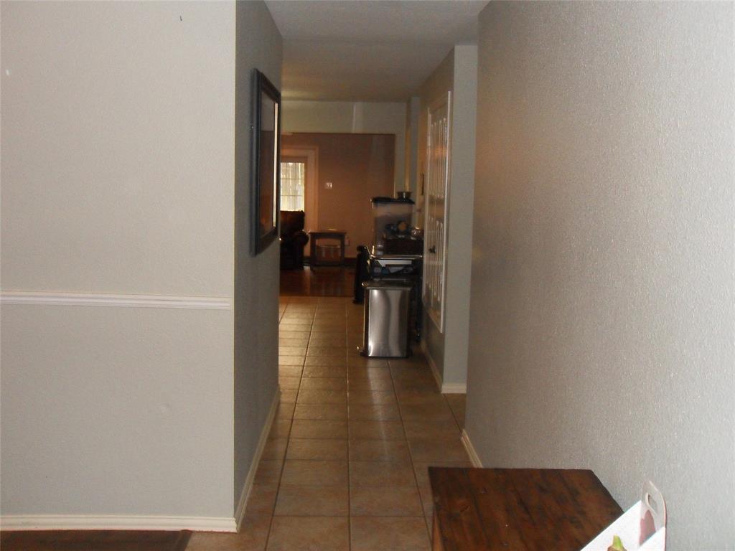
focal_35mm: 35
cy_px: 276
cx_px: 368
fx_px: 743
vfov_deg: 40.7
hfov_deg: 52.6
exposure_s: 1/45
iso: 400
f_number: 3.5
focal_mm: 6.3
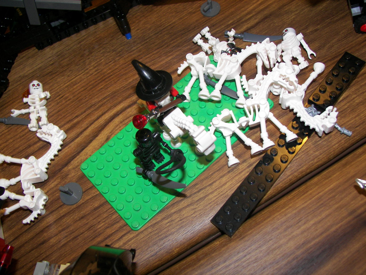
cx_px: 183
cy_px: 138
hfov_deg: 44.8
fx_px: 444
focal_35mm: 42
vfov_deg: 34.3
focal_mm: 6.9
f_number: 2.8
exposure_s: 1/30
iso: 100
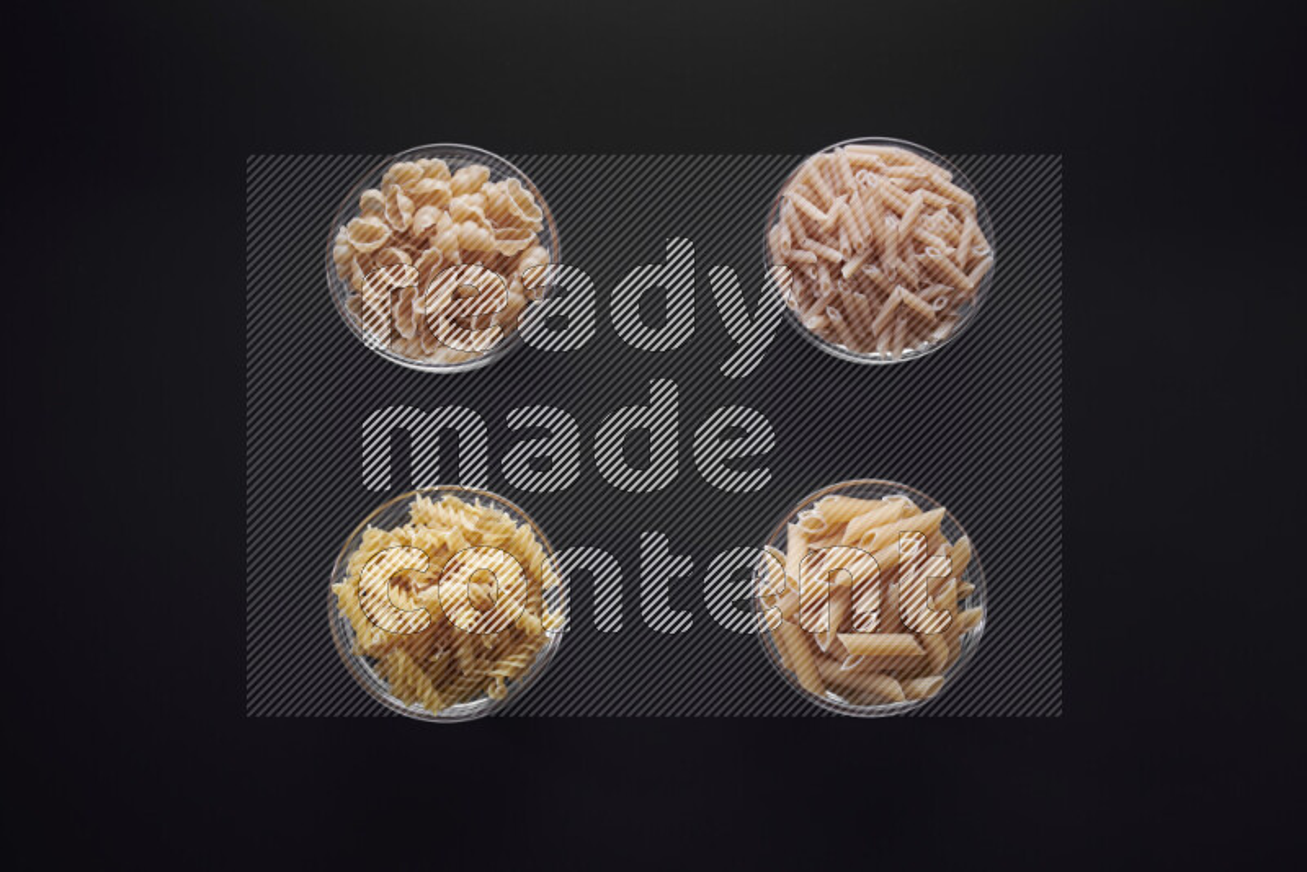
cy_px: 436
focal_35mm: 50
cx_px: 654
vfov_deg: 27.0
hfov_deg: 39.6
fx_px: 1816
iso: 100
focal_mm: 50
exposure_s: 1/100
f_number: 8
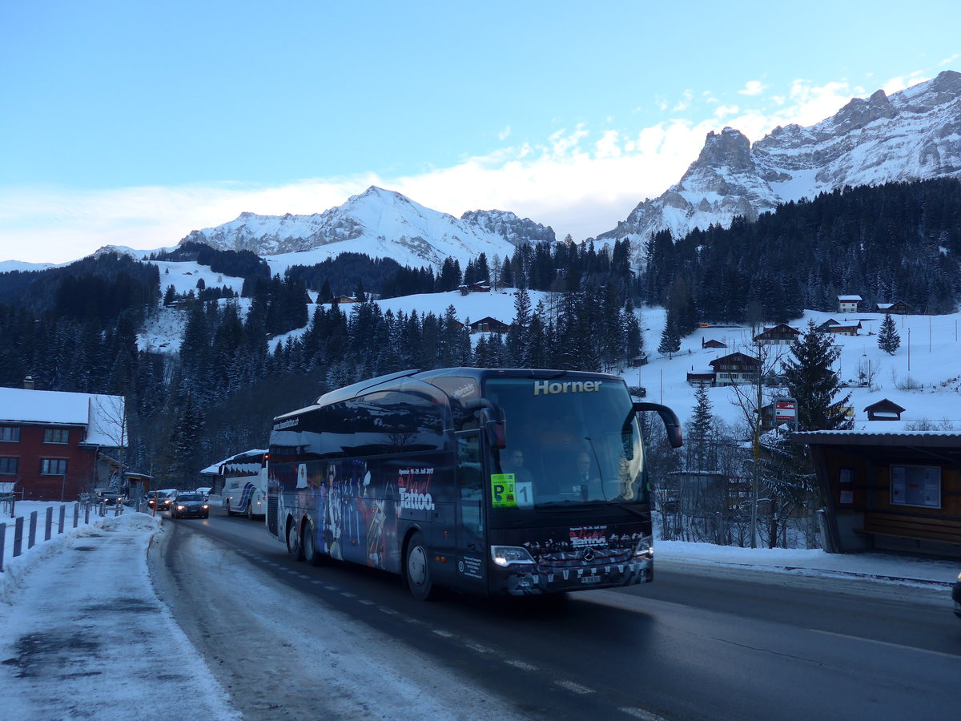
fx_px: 805
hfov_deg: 61.7
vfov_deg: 48.2
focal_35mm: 29
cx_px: 480
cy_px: 360
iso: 80
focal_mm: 6
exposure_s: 1/320
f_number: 2.8
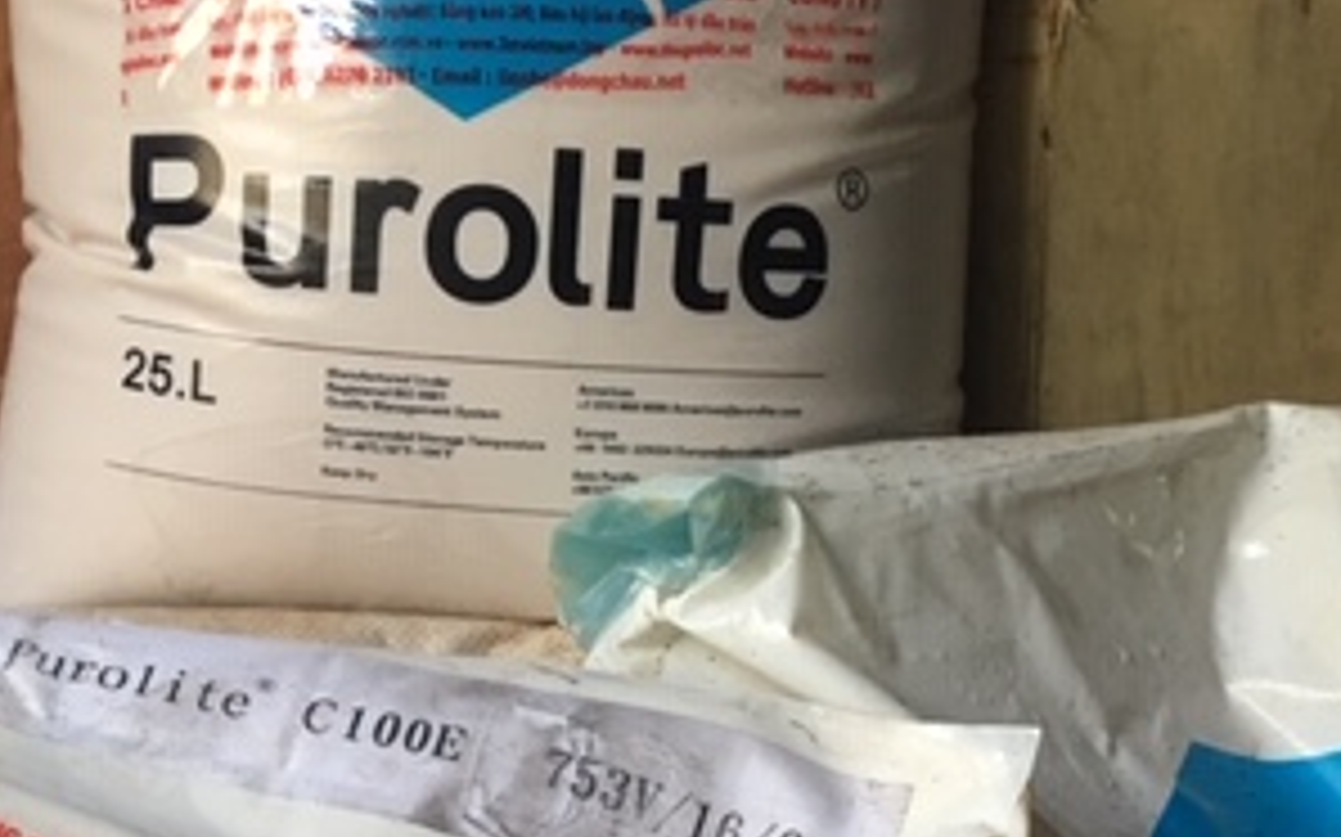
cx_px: 572
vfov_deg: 18.7
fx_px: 2411
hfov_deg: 31.0
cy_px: 999
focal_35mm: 66
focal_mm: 4.15
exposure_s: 1/17
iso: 64
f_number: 2.2
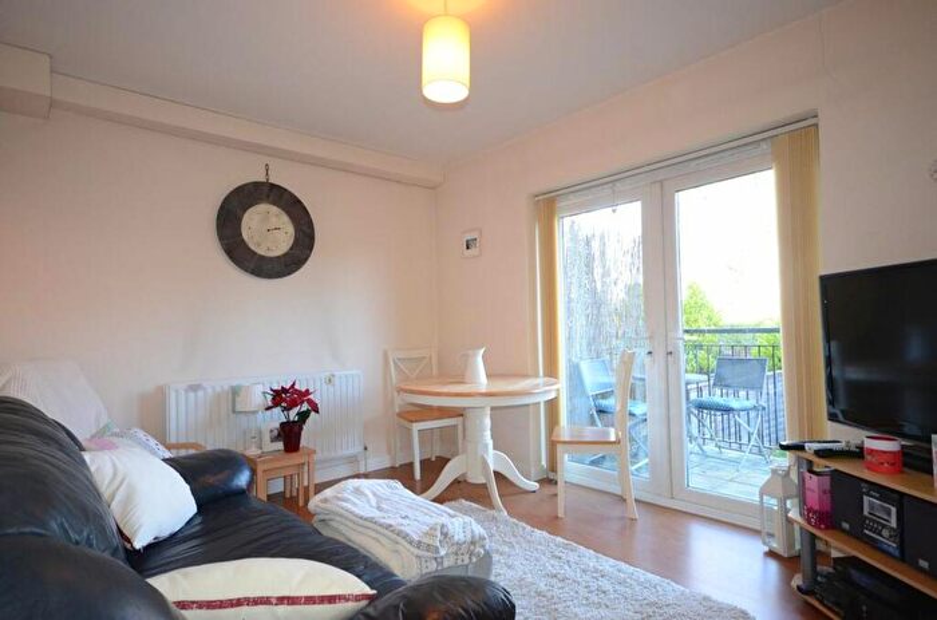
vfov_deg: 62.9
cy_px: 310
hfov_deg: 85.6
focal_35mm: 20
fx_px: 506
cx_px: 468
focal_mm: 13
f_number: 4.5
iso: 2200
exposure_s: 1/100
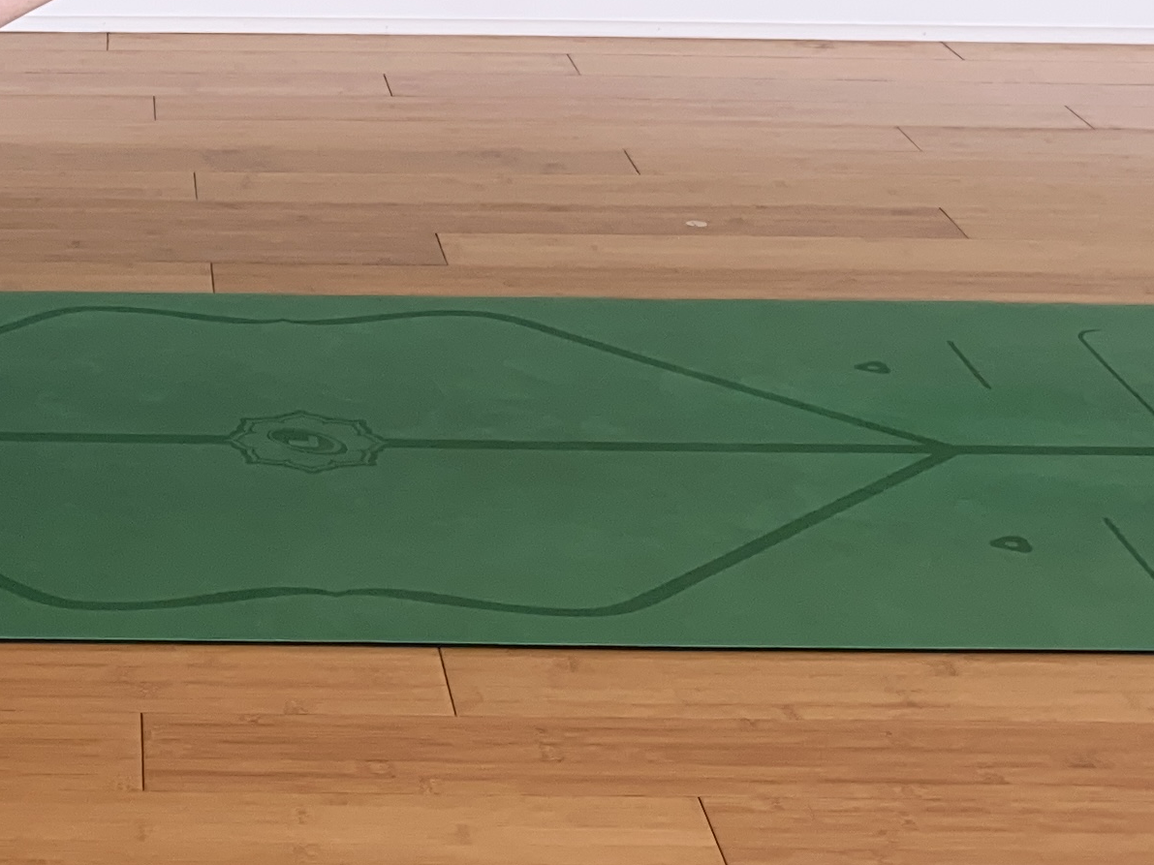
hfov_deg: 21.7
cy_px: -224
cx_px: 75
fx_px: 2933
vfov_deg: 16.0
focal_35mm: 88
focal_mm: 4.25
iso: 32
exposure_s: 1/338
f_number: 1.8
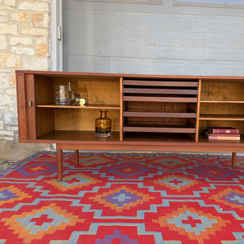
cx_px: 153
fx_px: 231
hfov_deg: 55.0
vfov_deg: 55.6
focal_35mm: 29
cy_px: 125
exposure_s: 1/137
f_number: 1.78
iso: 64
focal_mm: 6.76
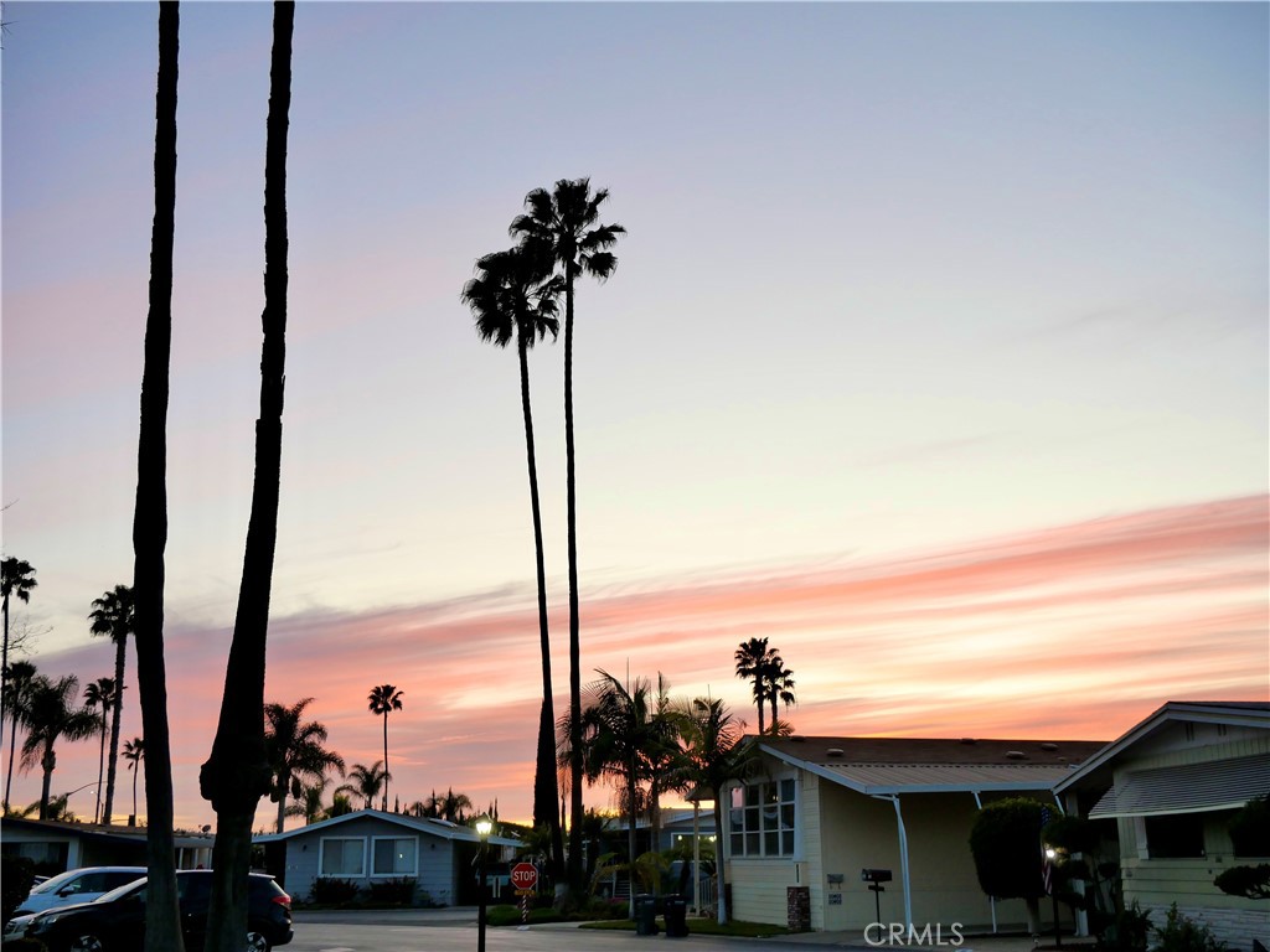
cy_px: 476
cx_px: 635
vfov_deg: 39.7
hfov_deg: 51.4
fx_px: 1321
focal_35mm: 36
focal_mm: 18
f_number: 5.6
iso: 320
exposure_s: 1/40
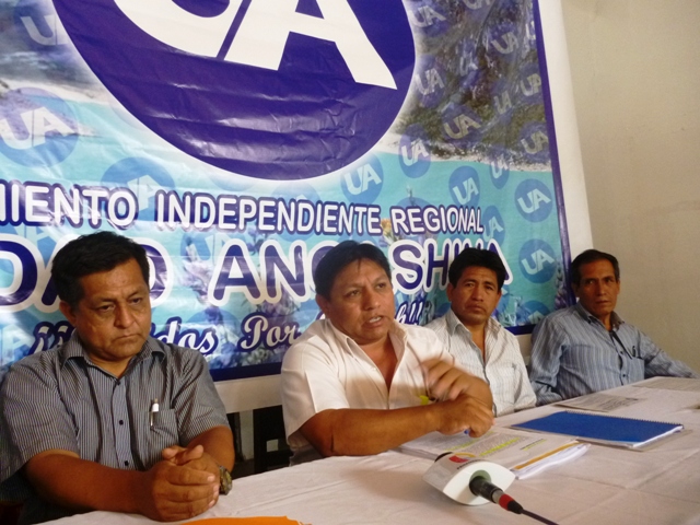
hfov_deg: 63.4
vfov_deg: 49.7
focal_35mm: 28
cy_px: 262
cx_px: 350
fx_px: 566
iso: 400
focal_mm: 5
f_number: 3.1
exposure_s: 1/15
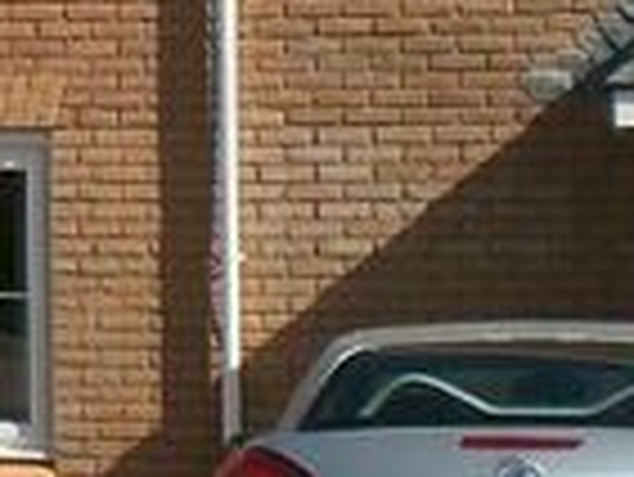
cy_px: -169
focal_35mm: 189
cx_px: -553
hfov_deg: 9.8
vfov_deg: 7.8
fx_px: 3465
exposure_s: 1/500
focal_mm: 6.3
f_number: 4.4
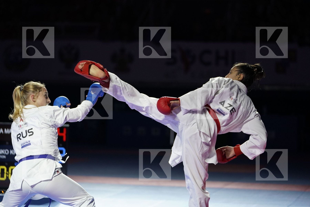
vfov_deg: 10.5
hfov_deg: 15.6
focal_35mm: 131
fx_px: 1128
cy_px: 104
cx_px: 155
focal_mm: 131
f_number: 2.8
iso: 2000
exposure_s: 1/1000
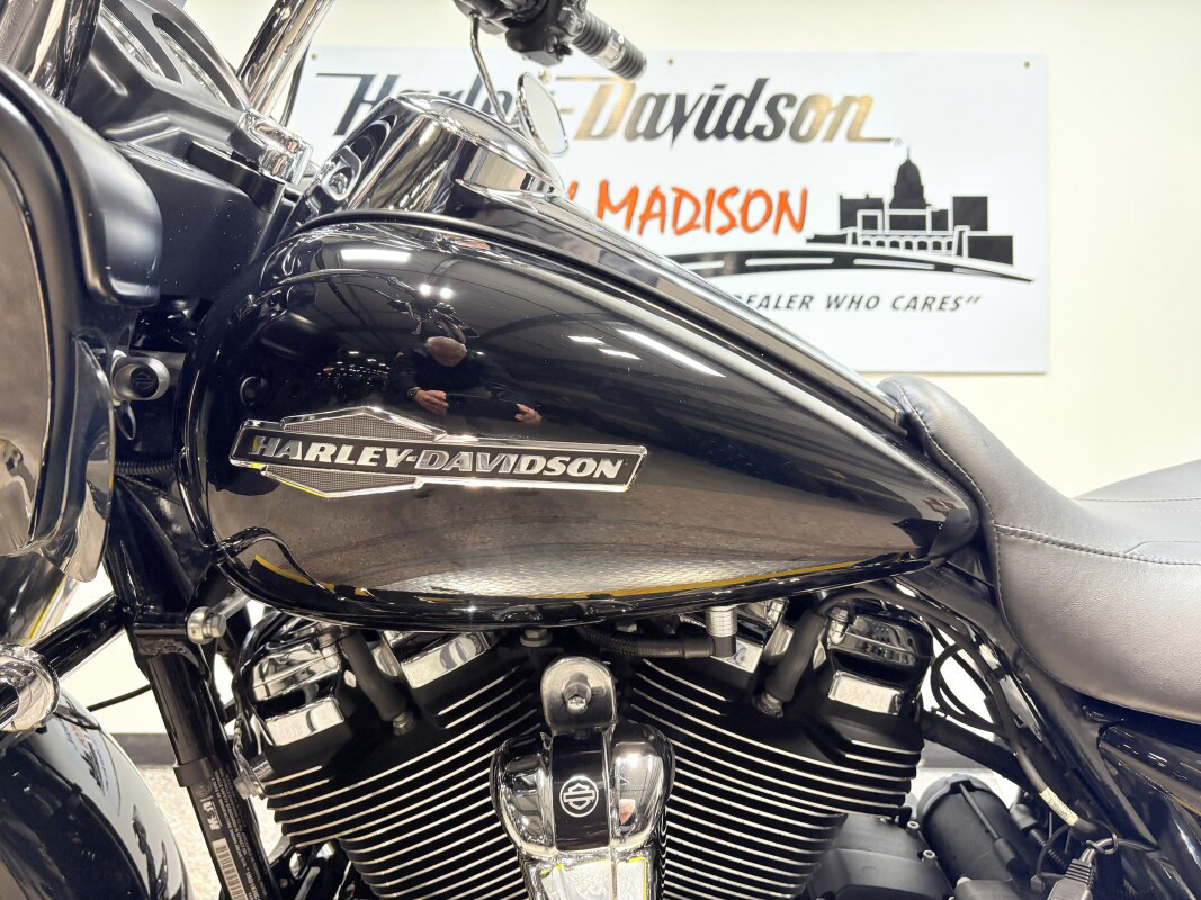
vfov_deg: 53.1
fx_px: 902
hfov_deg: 67.3
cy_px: 450
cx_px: 600
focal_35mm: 26
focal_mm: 5.96
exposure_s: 1/120
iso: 125
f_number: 1.6
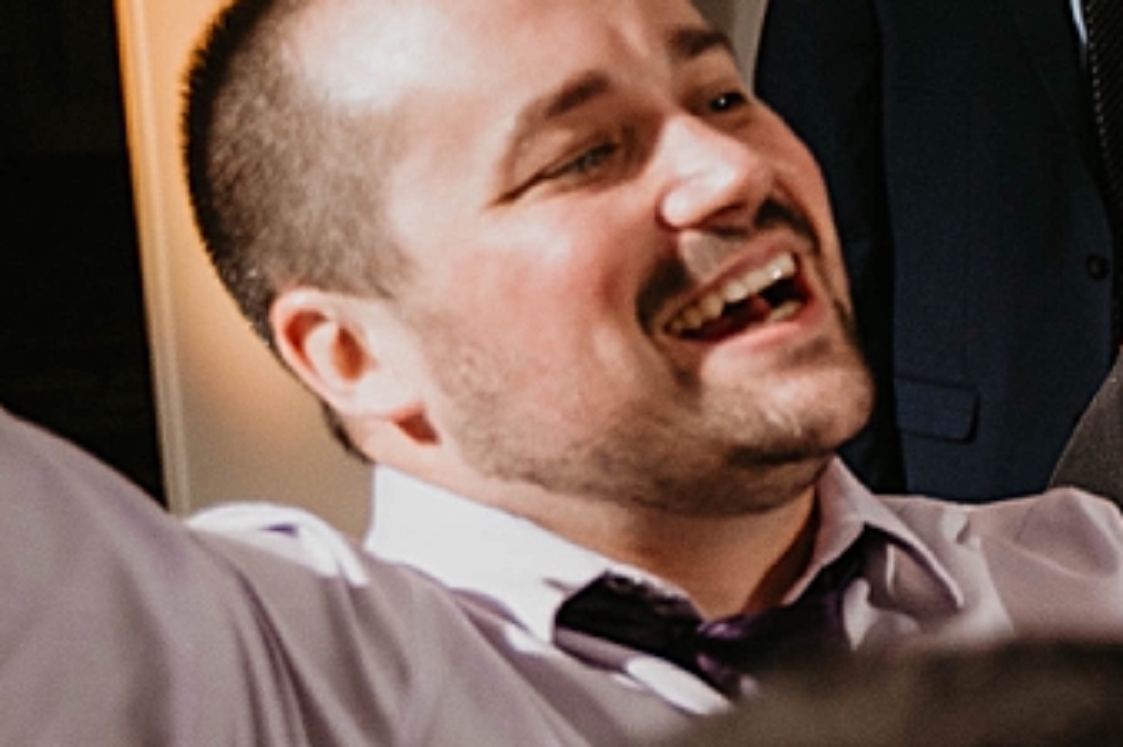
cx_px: 2027
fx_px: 3617
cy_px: 715
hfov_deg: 15.2
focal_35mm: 116
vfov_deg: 11.7
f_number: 2.8
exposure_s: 1/250
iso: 500
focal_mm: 28
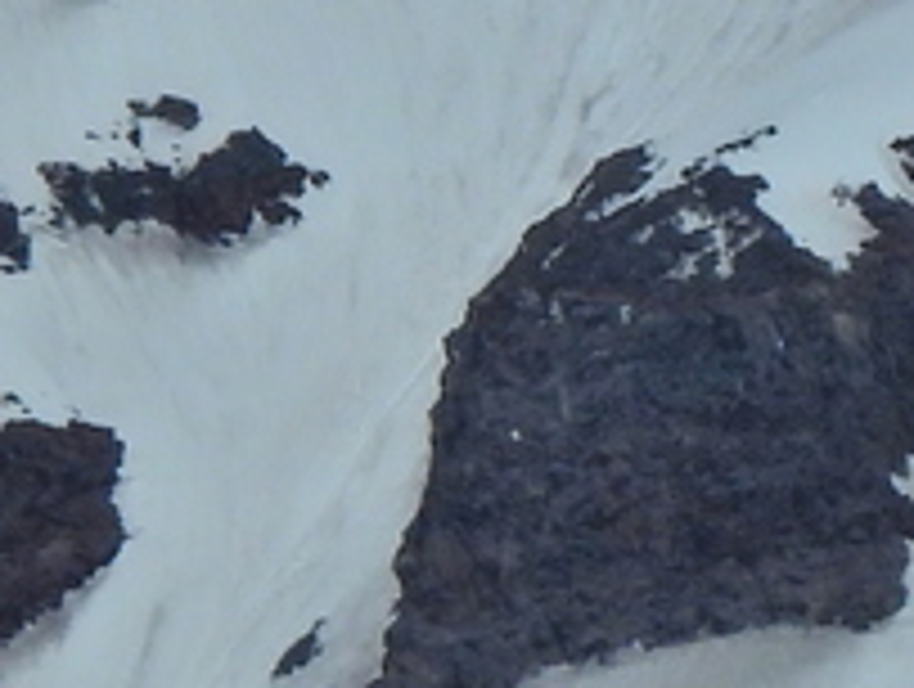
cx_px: 2170
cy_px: -827
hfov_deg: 0.8
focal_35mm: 2516
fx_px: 66550
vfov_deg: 0.6
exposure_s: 1/2000
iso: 100
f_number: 7.1
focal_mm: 71.4
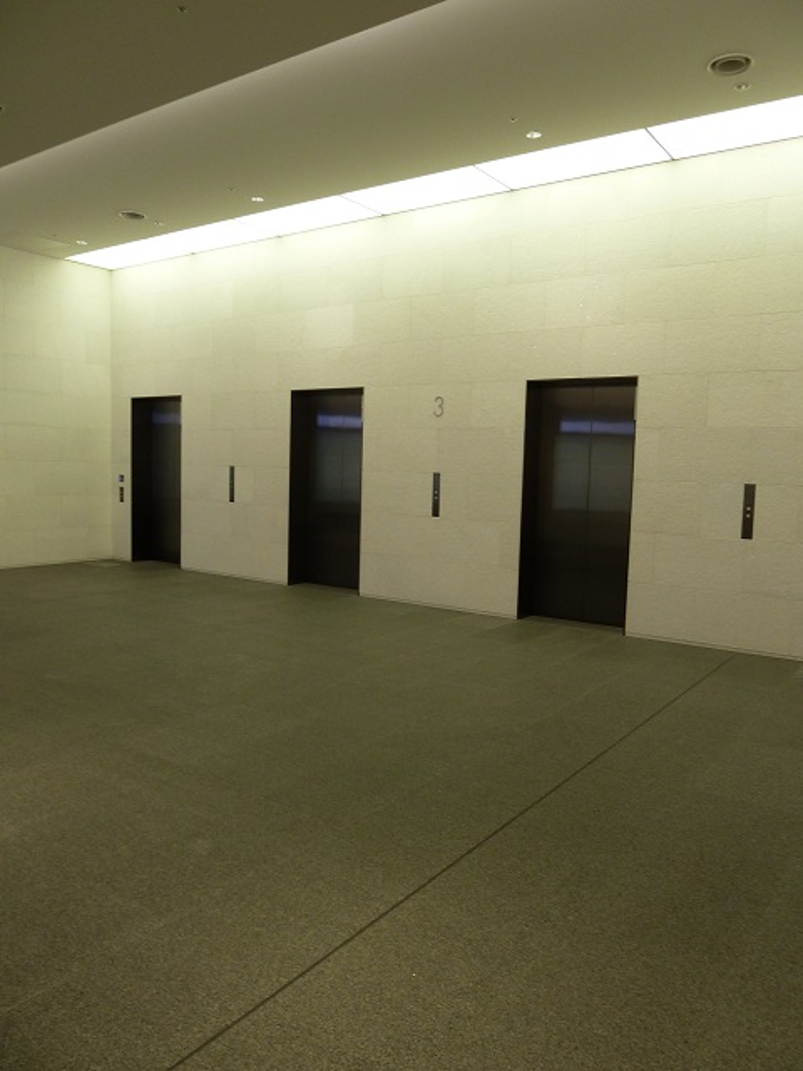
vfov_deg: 69.4
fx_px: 773
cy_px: 536
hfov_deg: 54.9
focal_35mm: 25
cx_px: 402
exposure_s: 1/30
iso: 125
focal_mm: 4.1
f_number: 3.3
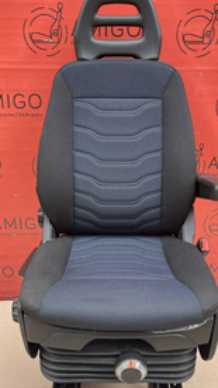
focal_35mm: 37
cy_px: 216
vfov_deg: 53.9
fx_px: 381
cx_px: 111
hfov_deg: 32.0
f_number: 1.6
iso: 50
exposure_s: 1/172
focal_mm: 5.1
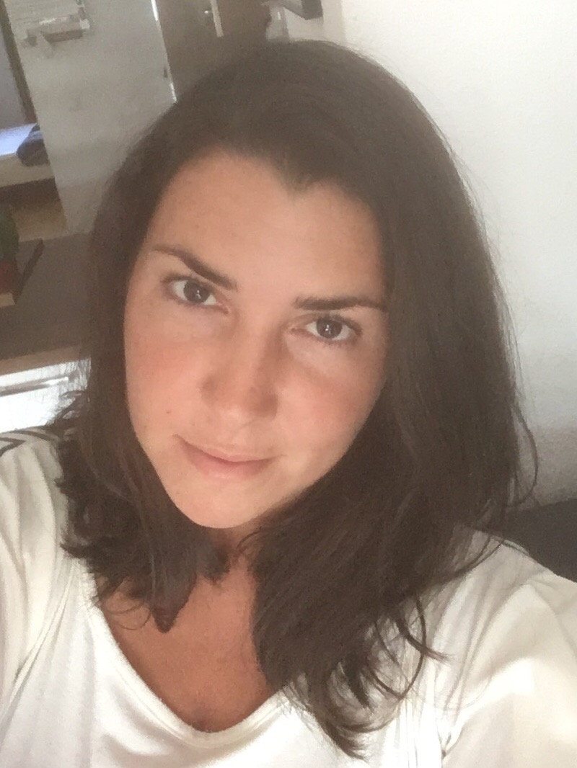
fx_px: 689
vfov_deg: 58.3
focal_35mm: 31
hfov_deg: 45.5
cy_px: 384
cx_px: 288
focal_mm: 2.15
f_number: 2.4
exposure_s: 1/33
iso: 400
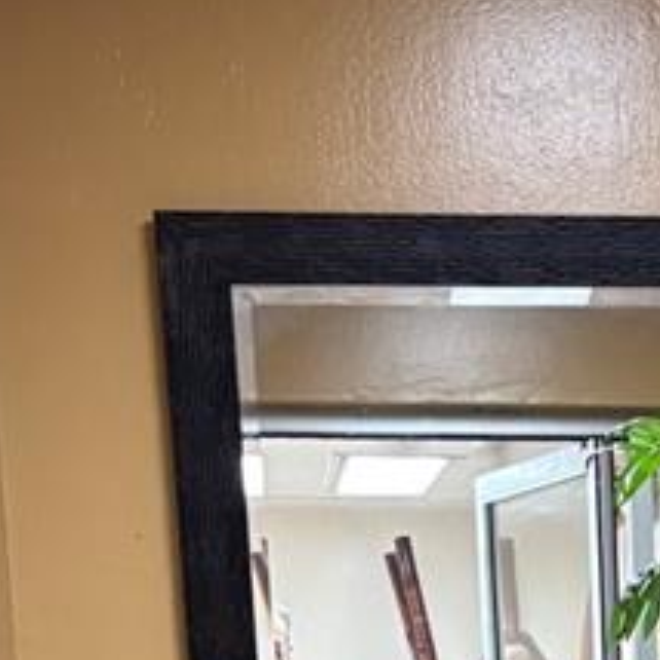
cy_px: 1320
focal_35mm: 129
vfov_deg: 12.0
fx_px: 2783
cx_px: 916
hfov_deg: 13.0
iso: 250
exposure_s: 1/60
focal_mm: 5.96
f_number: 1.6
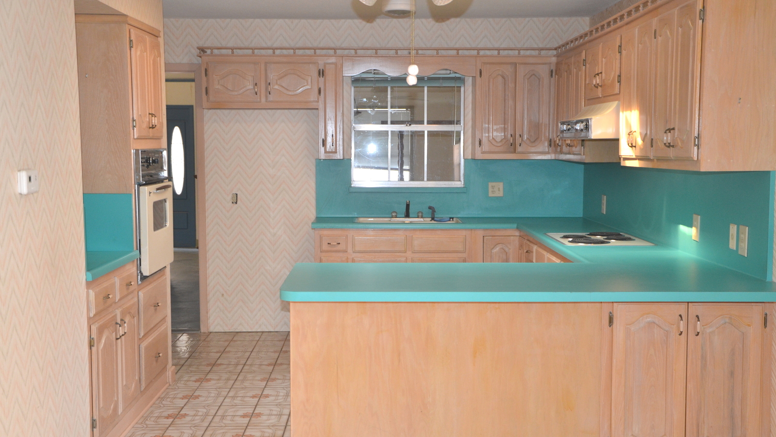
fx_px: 988
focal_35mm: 48
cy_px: 254
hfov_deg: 42.9
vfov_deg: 24.9
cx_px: 388
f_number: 4.2
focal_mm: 30
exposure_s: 1/60
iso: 800
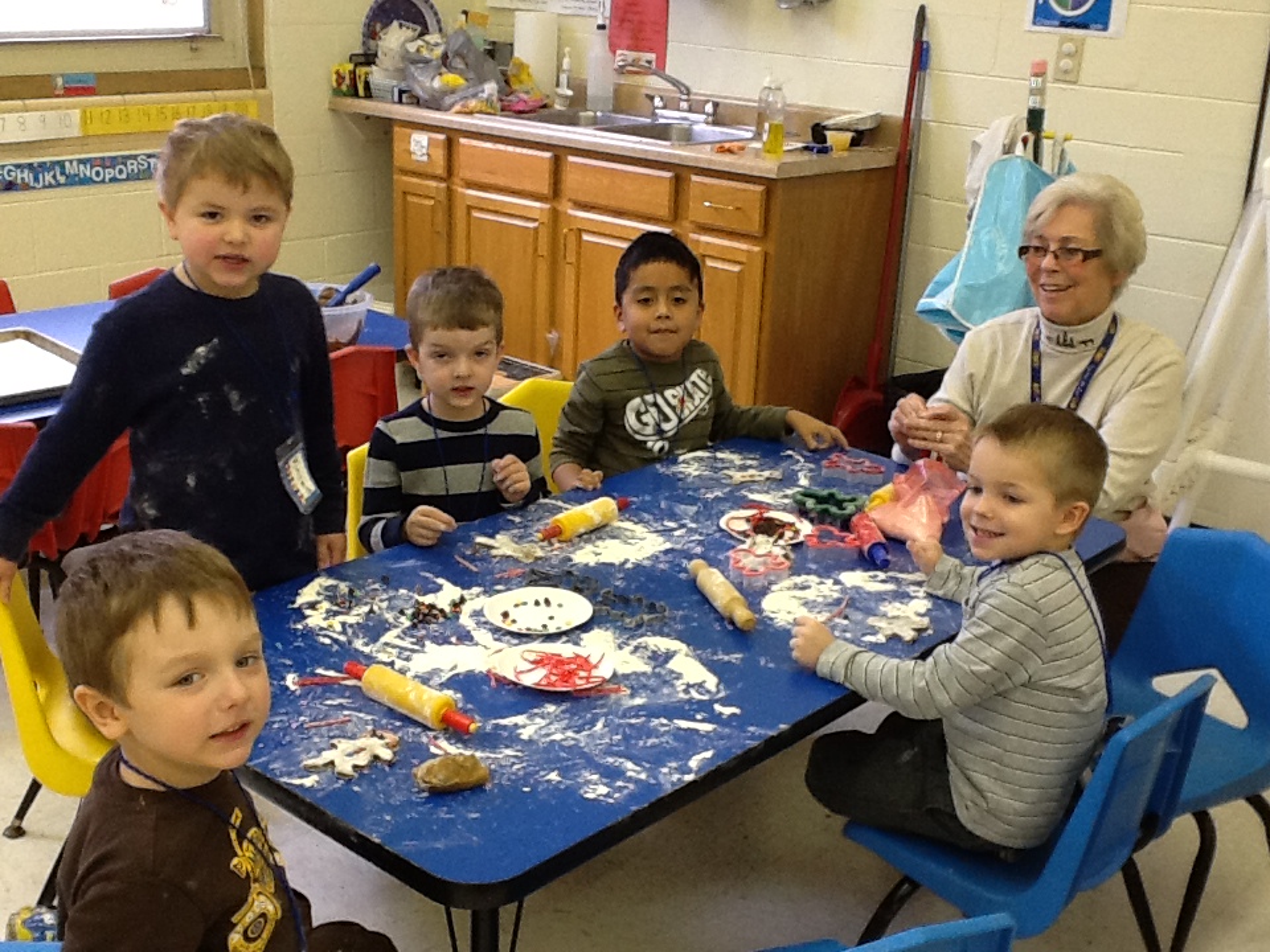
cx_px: 635
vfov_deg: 32.9
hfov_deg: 42.9
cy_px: 476
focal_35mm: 44
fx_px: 1614
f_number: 2.4
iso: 64
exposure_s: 1/30
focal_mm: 2.03
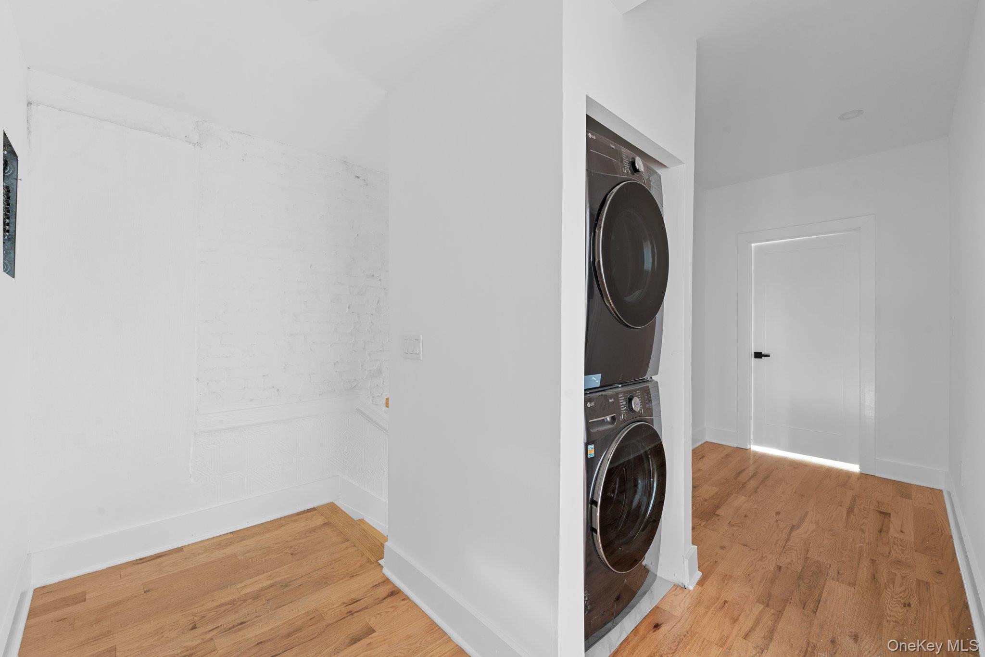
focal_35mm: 14
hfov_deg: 104.3
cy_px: 328
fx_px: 383
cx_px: 492
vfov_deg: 81.2
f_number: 10
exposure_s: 6
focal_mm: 14
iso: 400
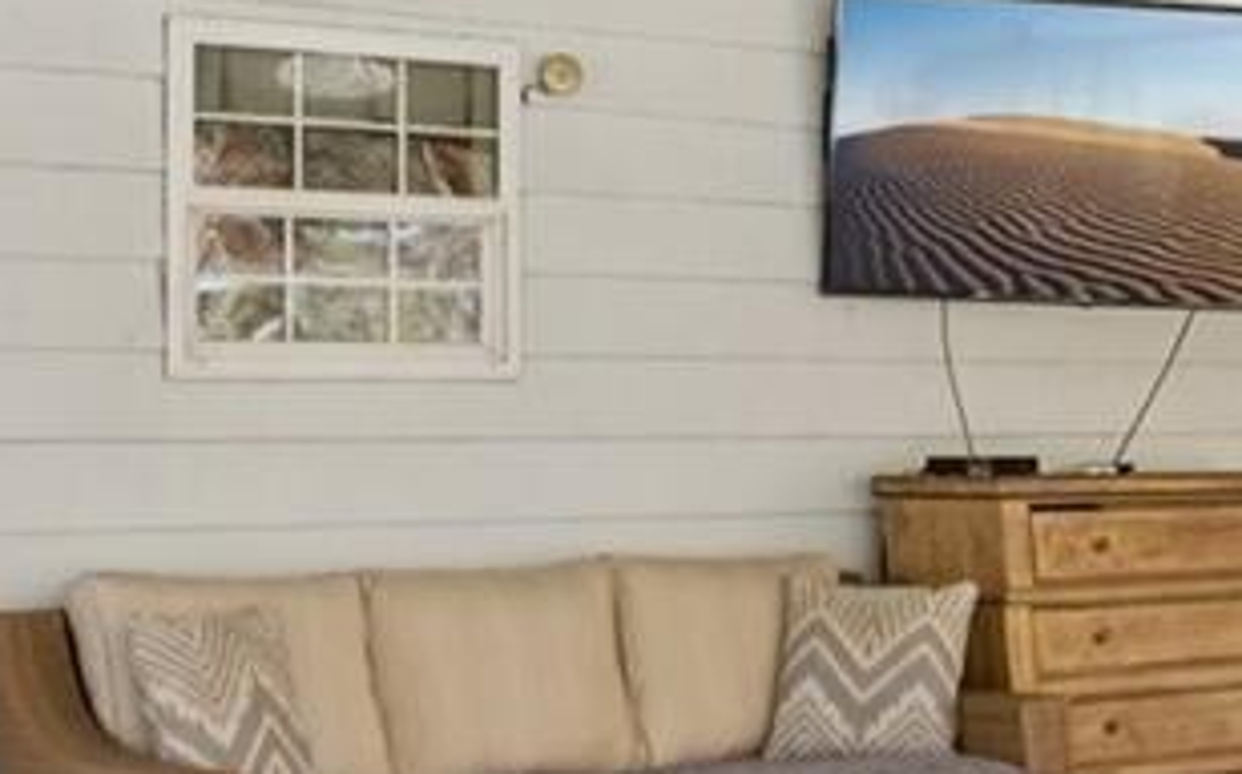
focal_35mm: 90
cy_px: 460
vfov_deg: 14.5
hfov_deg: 22.0
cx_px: 1323
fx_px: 3044
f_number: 14
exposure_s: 1/25
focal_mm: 17
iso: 400
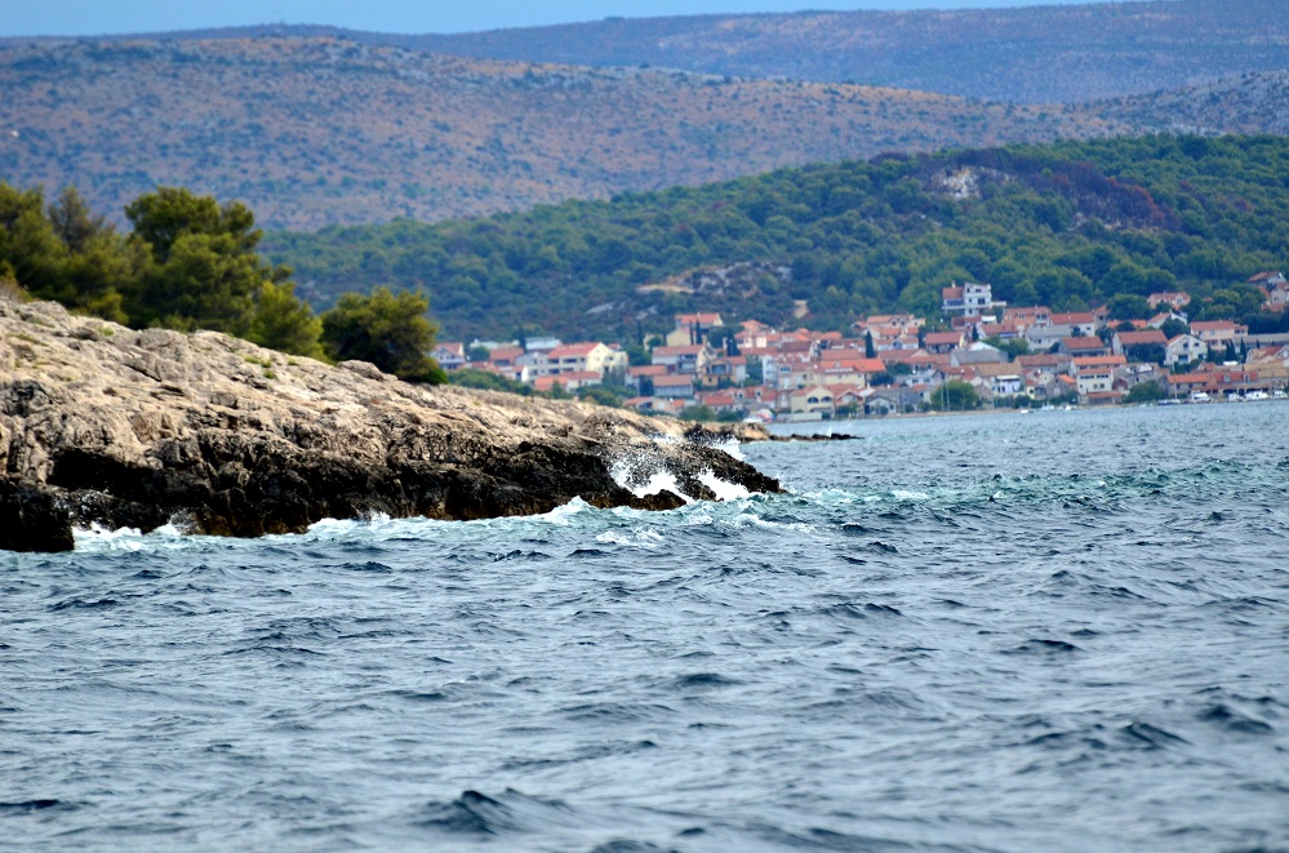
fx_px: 16074
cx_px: 644
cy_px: 426
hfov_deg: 4.6
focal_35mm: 450
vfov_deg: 3.0
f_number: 5.6
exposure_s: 1/2500
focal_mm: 300
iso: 640
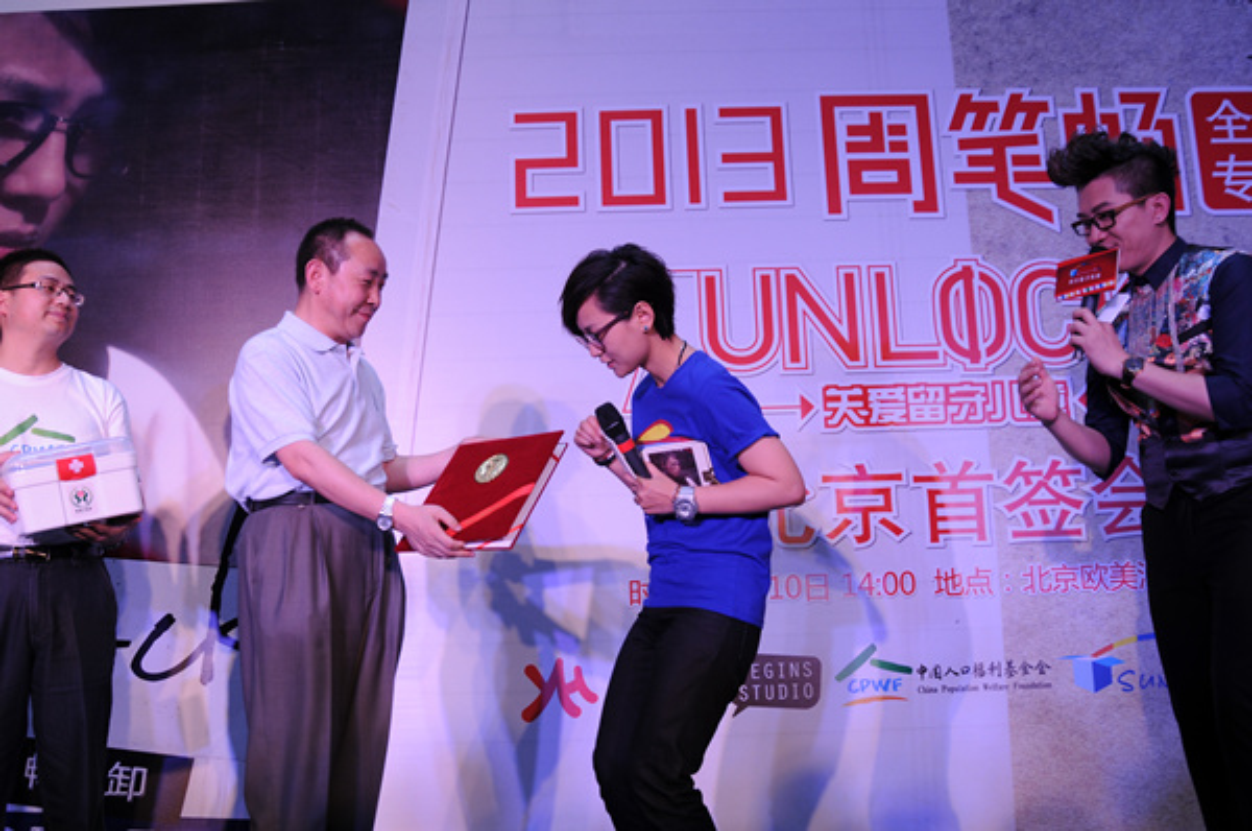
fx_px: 1250
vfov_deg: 36.8
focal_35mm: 36
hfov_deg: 53.2
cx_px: 626
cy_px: 416
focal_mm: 24
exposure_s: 1/100
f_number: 5
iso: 200
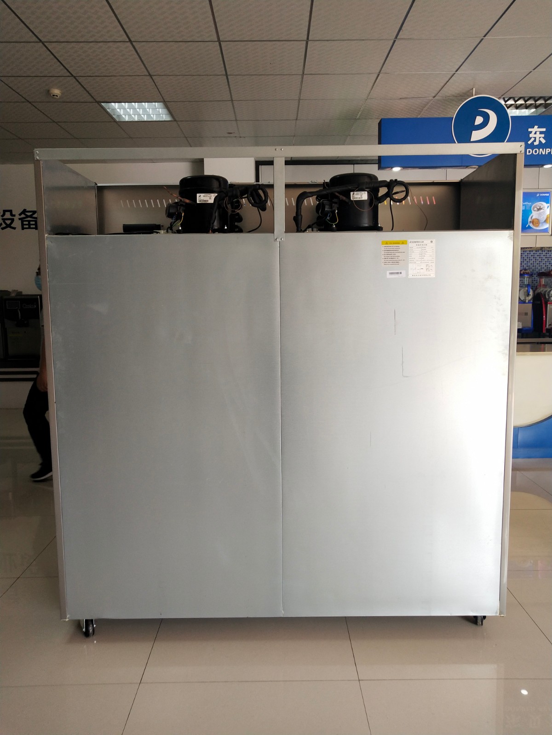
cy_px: 368
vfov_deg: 60.0
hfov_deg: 46.8
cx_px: 276
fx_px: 638
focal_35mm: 30
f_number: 1.8
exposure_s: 1/100
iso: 102
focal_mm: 3.95
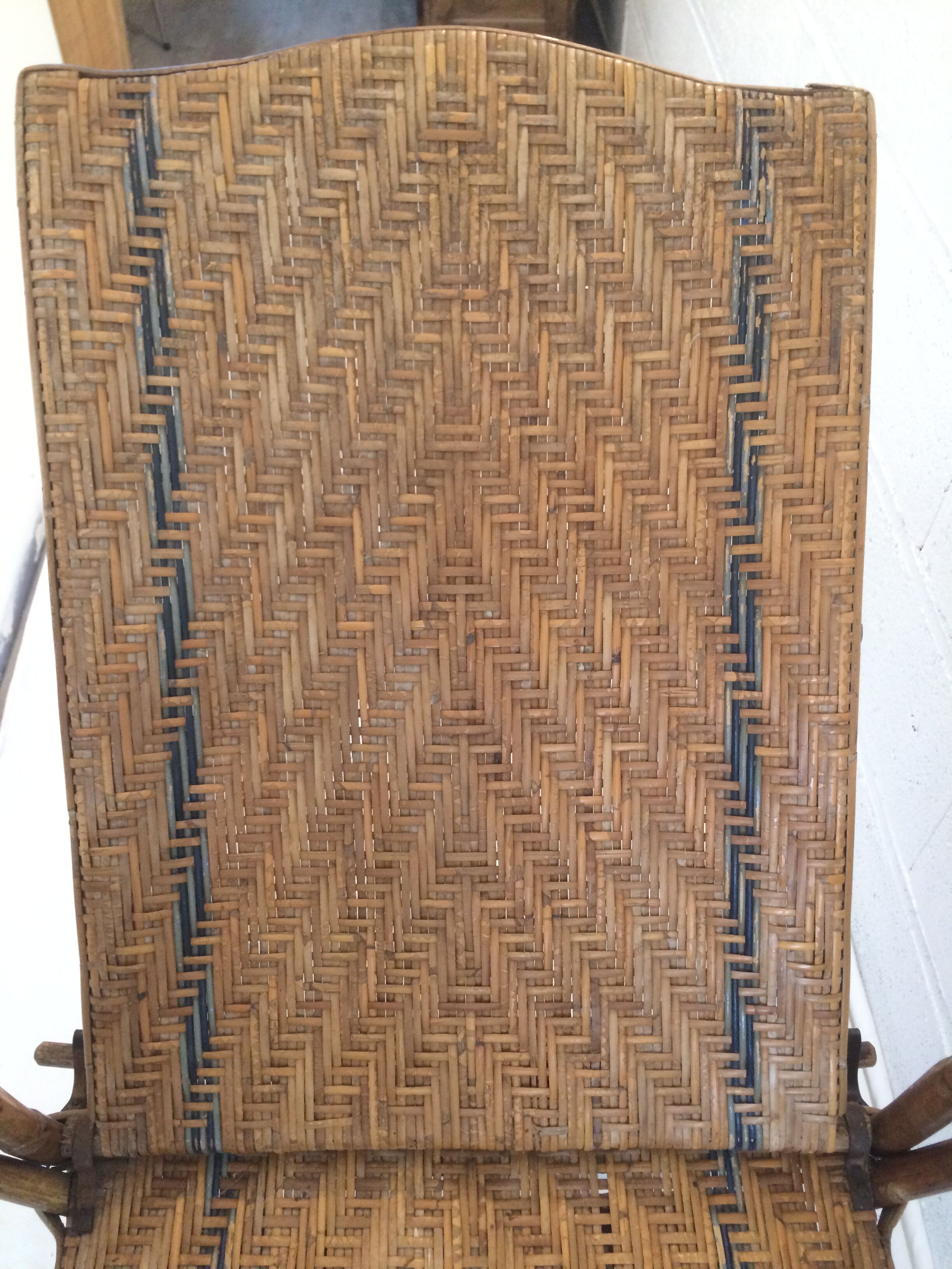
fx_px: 1063
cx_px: 476
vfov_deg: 61.7
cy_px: 634
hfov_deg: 48.2
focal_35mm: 29
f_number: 2.2
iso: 250
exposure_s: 1/33
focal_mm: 4.15
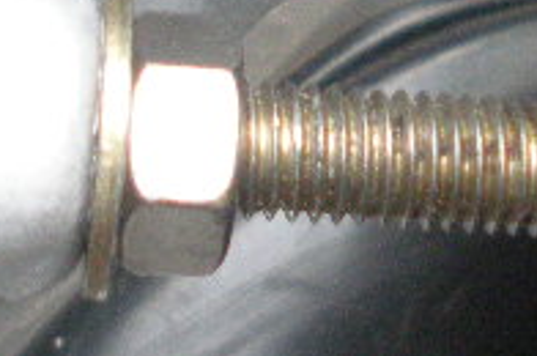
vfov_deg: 7.0
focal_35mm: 196
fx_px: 2919
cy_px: 3
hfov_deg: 10.3
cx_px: 641
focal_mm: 6.3
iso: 370
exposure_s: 1/59.3
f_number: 3.5
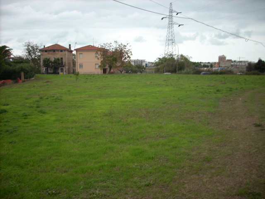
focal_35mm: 37
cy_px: 100
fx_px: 283
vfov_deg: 38.7
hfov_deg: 50.1
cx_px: 132
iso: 64
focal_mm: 6.2
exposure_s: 1/38.9
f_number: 2.8
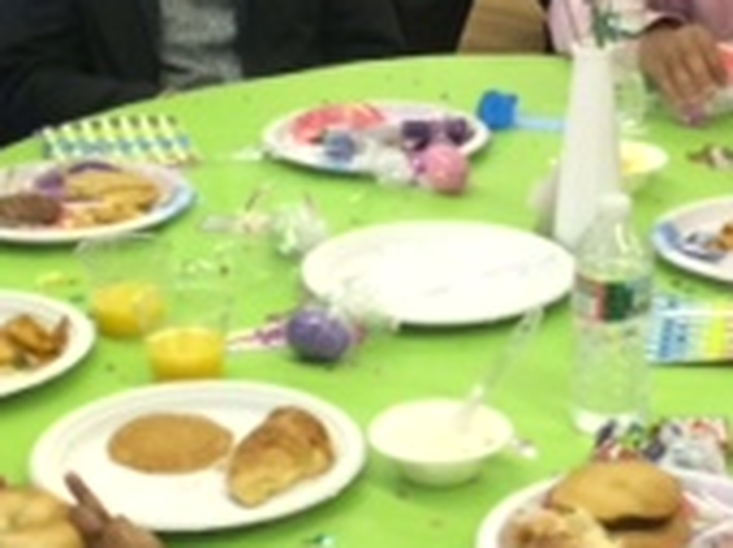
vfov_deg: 13.1
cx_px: 621
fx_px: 2389
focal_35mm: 113
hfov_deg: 17.3
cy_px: 198
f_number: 2.2
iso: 160
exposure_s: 1/30
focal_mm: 4.12
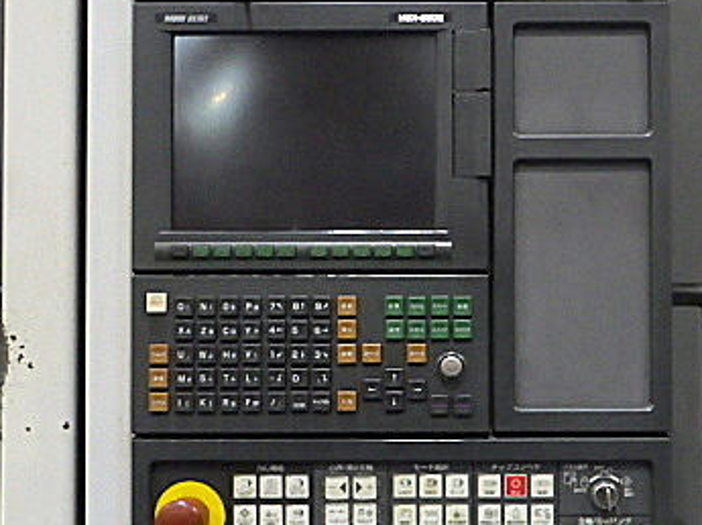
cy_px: 332
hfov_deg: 36.7
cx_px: 415
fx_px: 1053
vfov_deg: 27.9
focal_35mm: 52
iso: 1600
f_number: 3.5
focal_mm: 5
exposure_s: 1/45
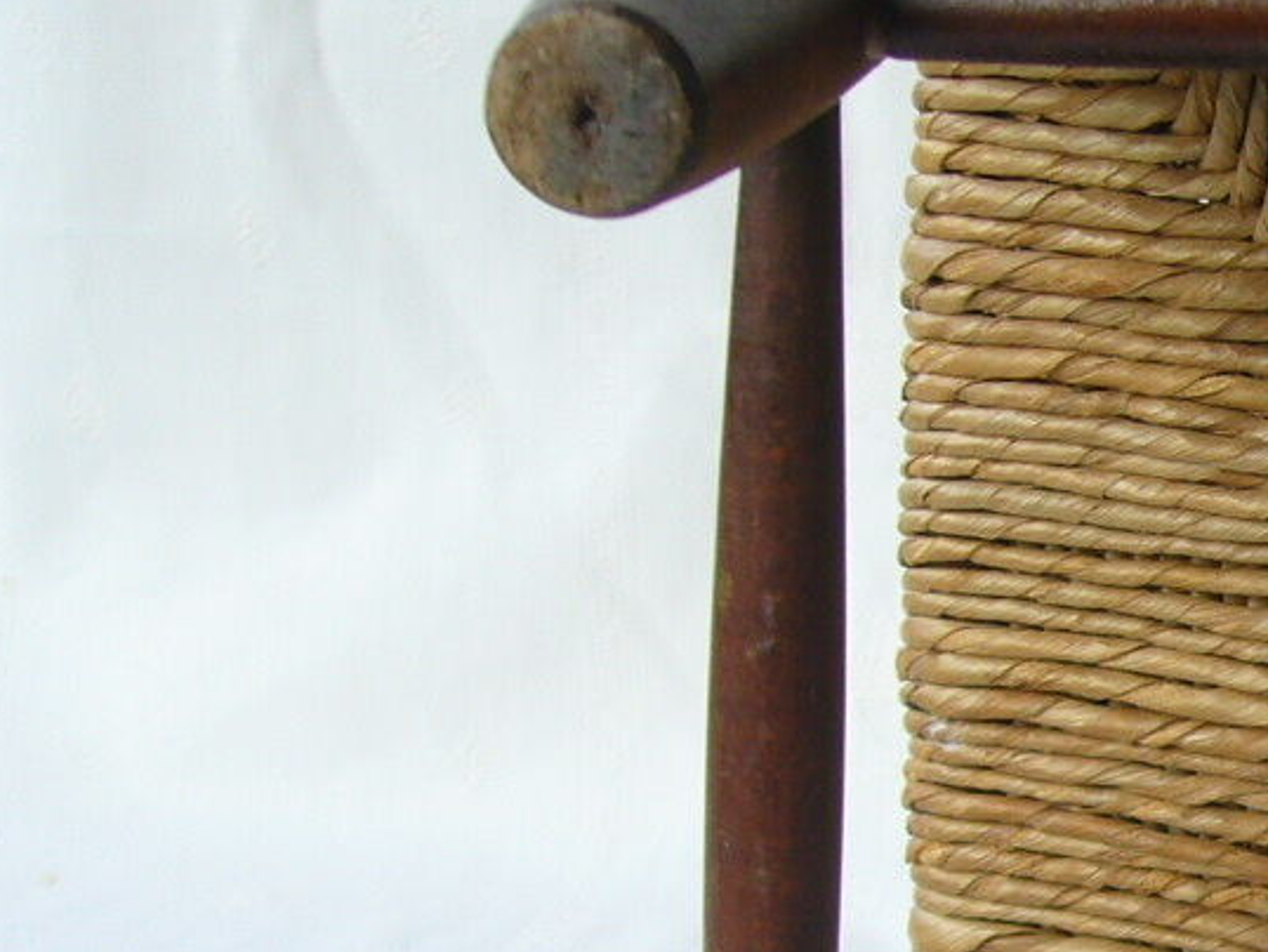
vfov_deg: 14.0
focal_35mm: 104
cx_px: 1836
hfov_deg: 17.2
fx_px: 3811
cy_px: 976
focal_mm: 5.8
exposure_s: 1/25
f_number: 2.8
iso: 80
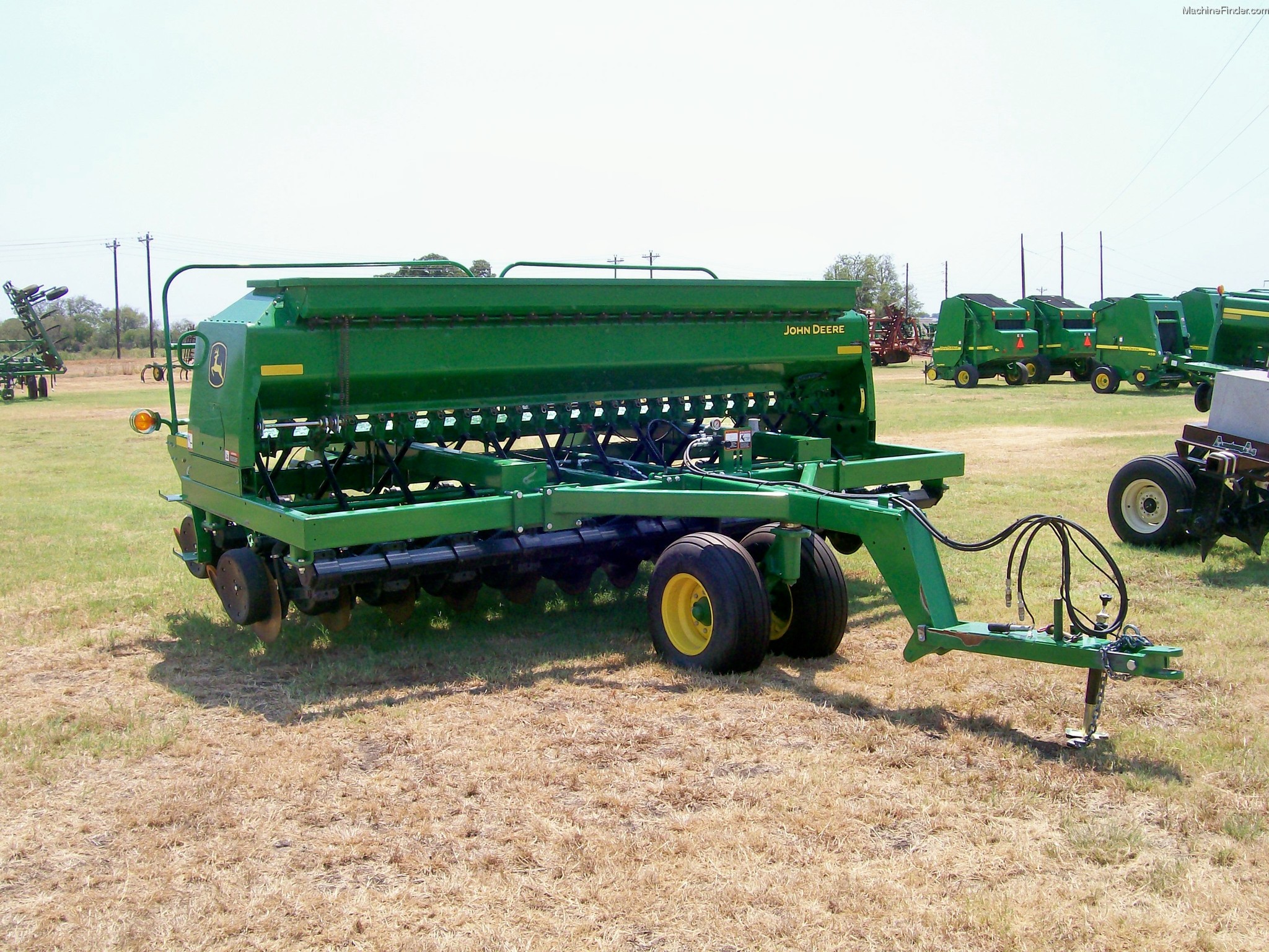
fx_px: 1320
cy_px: 476
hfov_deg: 51.4
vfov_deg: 39.7
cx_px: 634
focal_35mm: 36
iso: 80
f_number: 4.8
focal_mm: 6
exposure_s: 1/470
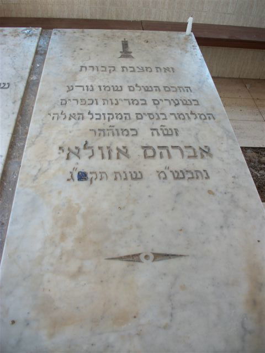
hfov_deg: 45.4
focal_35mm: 31
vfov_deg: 58.4
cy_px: 176
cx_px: 132
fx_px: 316
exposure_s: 1/41.8
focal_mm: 5.7
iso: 80
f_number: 2.9
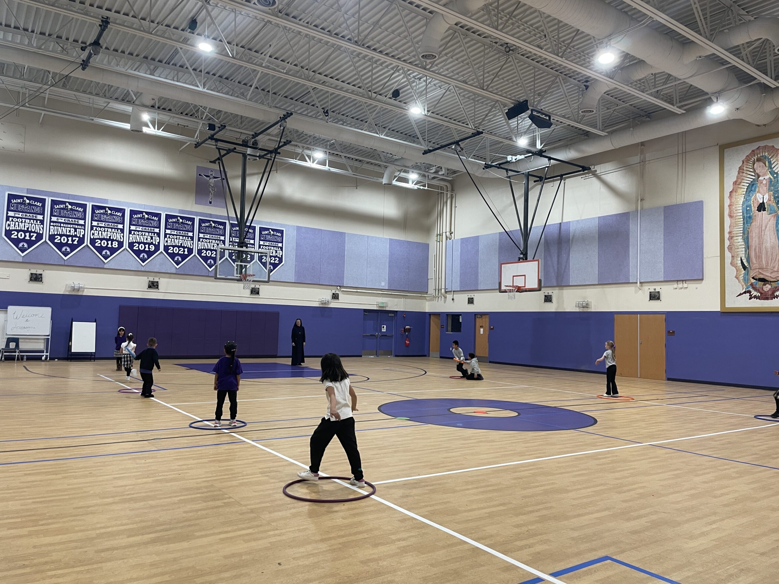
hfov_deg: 67.3
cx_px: 390
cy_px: 292
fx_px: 585
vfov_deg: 53.1
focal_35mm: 26
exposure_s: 1/60
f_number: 1.6
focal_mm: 4.2
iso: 80
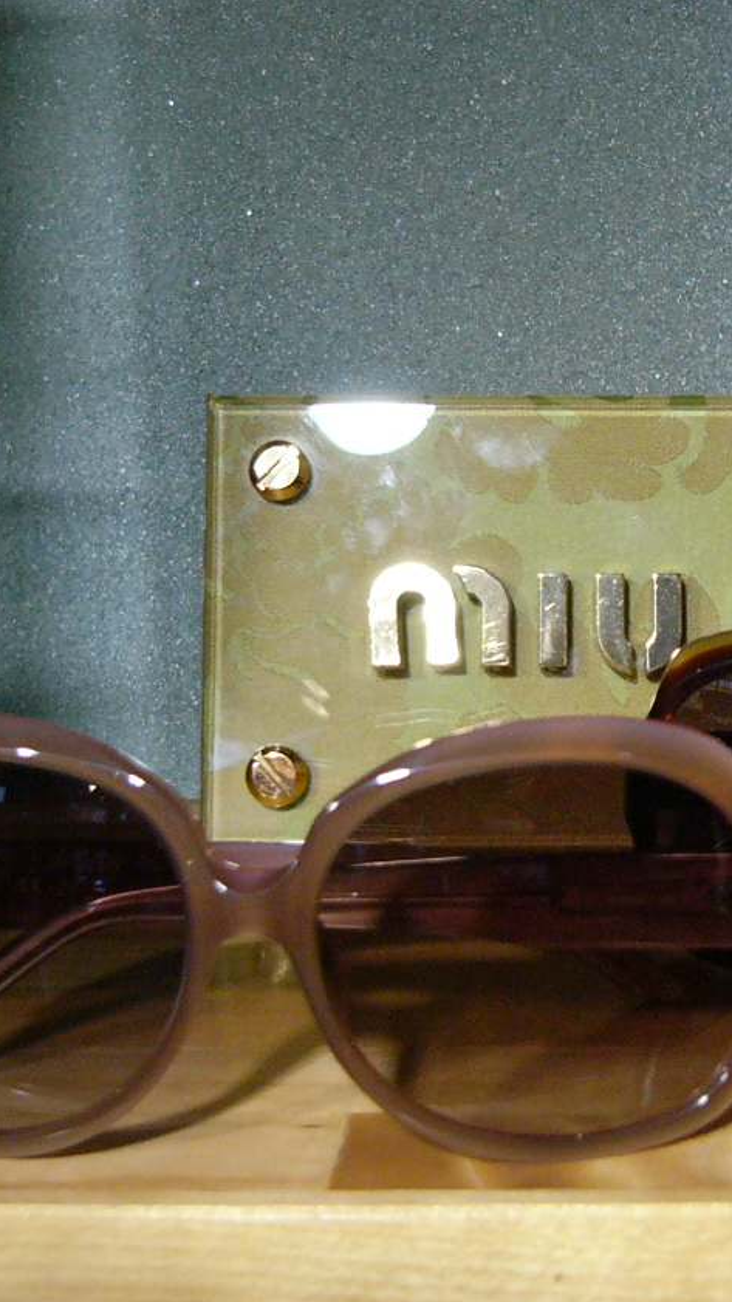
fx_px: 2003
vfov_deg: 36.0
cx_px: 686
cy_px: 639
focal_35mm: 58
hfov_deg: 20.2
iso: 200
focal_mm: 5.8
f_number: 2.8
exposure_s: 1/125
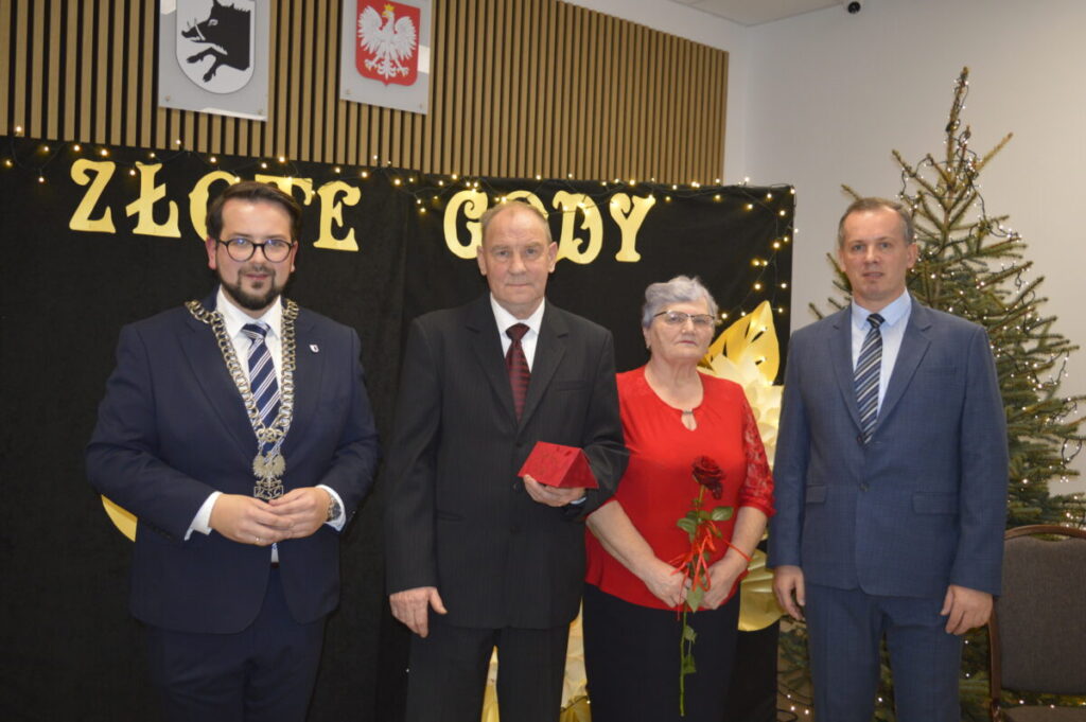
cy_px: 361
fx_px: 995
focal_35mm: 33
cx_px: 543
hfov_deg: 57.3
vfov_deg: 39.9
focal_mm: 22
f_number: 3.8
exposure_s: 1/60
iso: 720
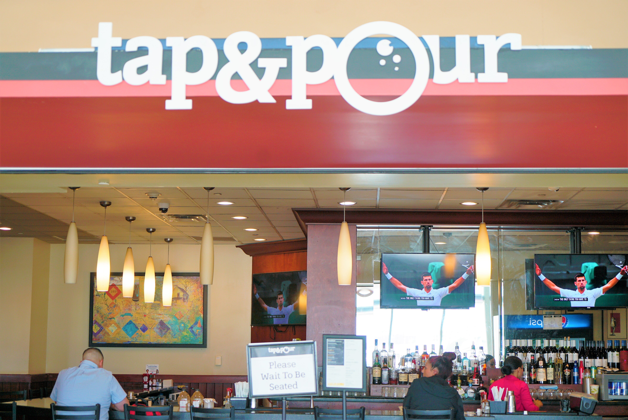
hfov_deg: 32.4
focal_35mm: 62
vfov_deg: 21.9
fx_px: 1082
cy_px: 210
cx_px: 314
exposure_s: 1/80
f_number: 4
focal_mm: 62
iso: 160
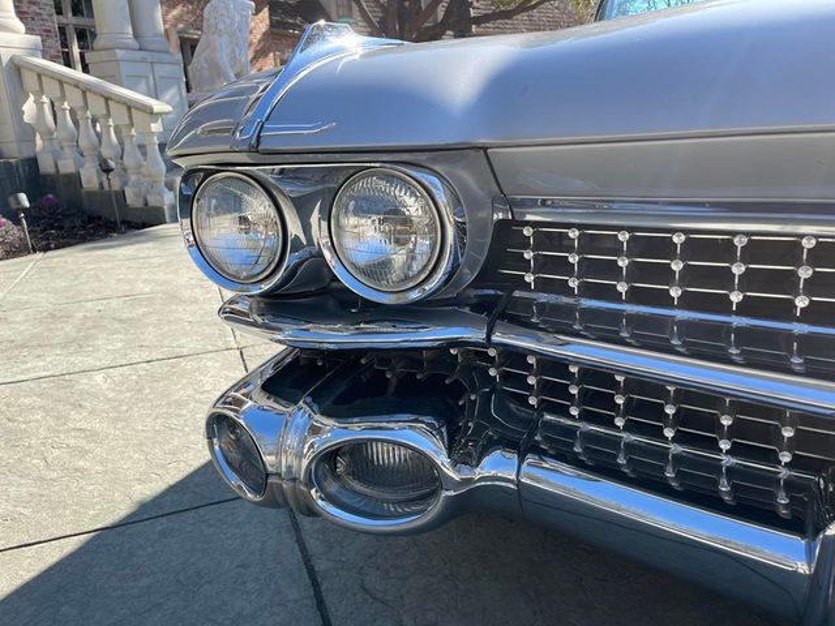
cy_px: 313
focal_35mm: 26
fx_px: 627
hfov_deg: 67.3
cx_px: 418
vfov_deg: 53.1
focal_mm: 5.1
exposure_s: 1/1057
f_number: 1.6
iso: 32
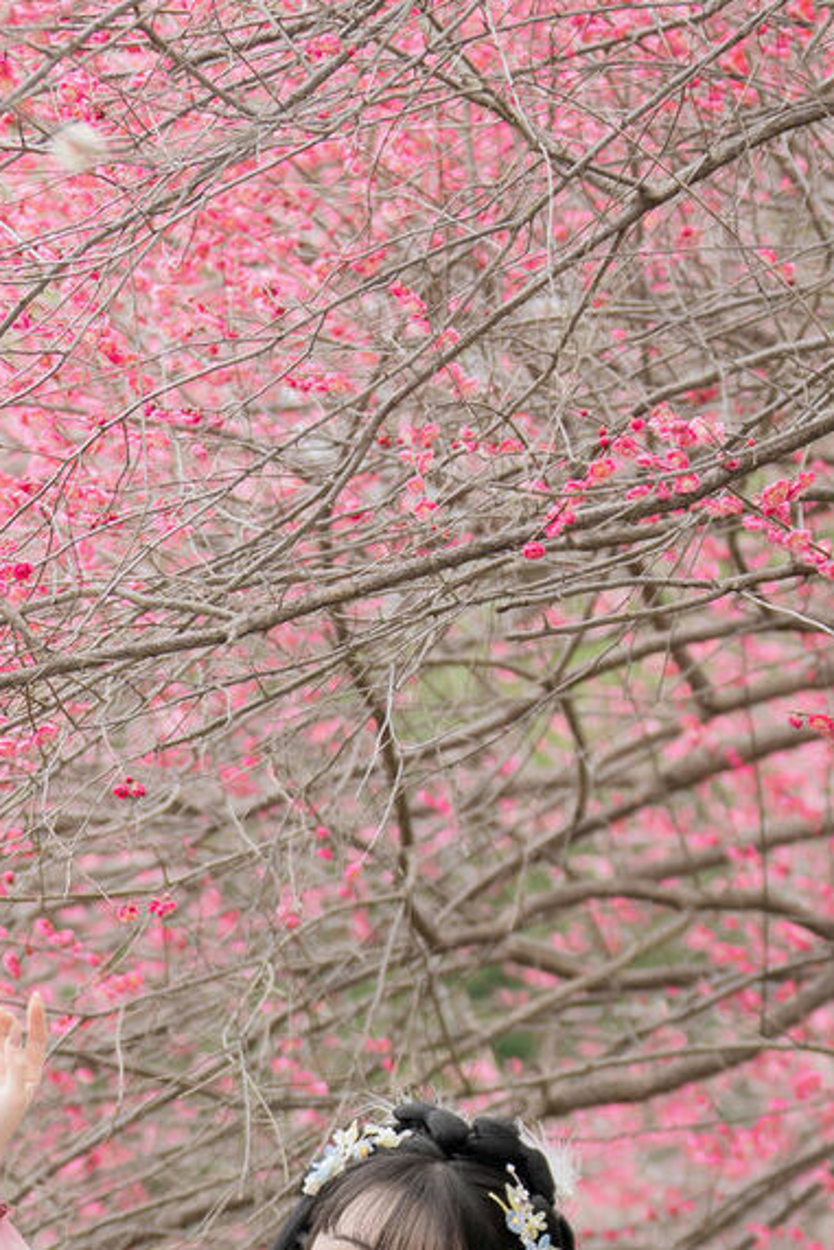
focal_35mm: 229
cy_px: 1304
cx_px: 190
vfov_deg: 8.9
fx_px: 7952
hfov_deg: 6.0
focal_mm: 83
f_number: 2.8
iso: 320
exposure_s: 1/500
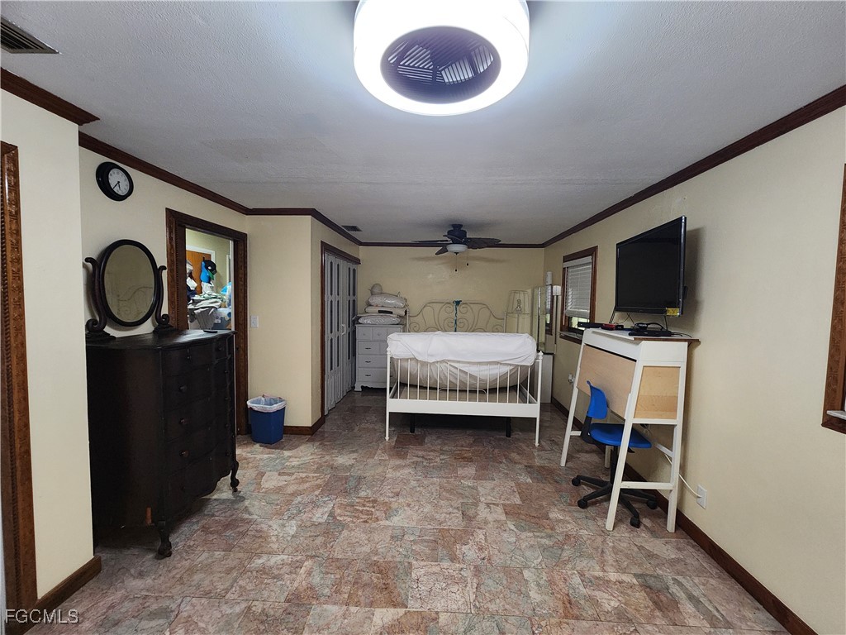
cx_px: 423
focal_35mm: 13
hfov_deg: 106.2
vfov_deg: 89.9
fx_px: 318
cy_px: 318
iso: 320
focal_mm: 2.2
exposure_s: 1/33.2
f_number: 2.2
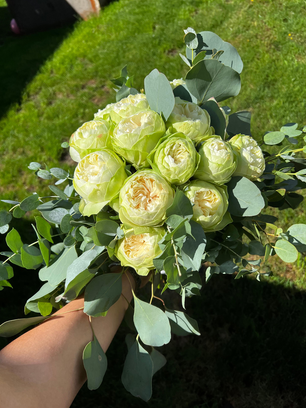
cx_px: 155
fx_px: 318
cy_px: 206
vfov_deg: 65.3
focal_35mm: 27
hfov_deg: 51.4
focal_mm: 5.7
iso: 50
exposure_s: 1/4444
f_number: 1.5
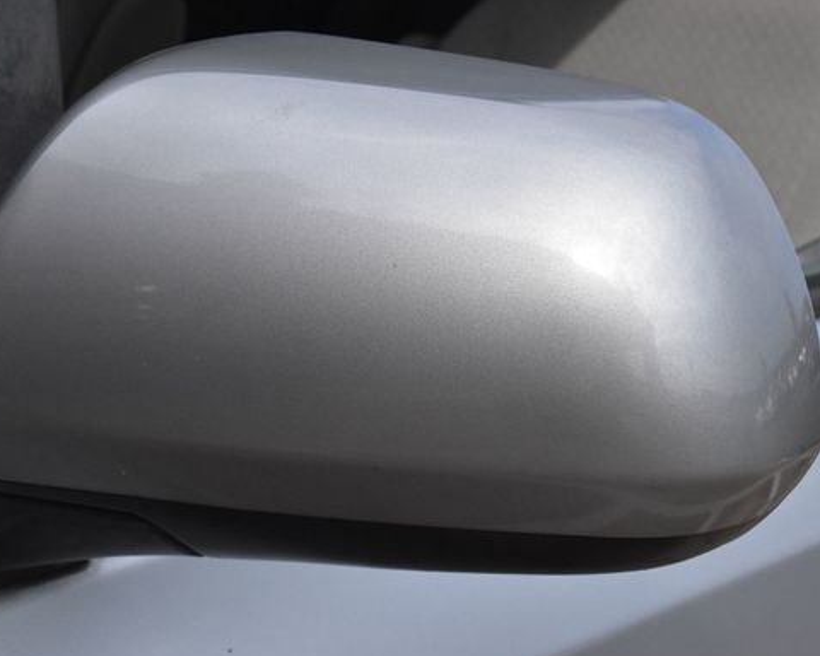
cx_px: 357
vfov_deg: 17.1
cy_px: 306
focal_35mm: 90
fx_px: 2184
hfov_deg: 21.3
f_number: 14
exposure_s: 1/1600
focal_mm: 48
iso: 2500
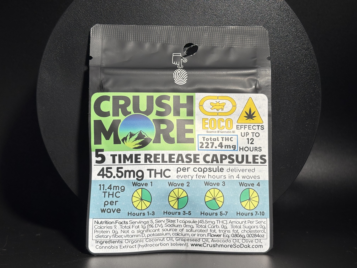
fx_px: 536
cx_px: 178
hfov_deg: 36.8
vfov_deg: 28.0
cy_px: 134
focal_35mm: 52
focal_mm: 5.96
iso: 32
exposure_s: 1/1754
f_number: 1.6
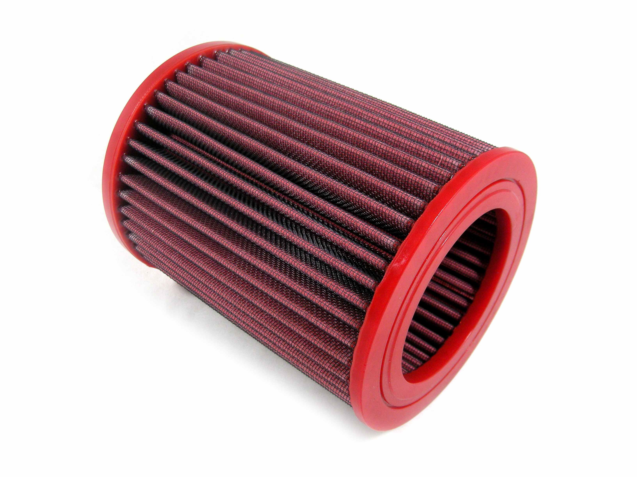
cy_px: 238
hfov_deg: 52.6
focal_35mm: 35
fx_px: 644
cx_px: 318
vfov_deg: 40.7
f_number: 2.8
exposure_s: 1/59.8
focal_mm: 5.7
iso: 130
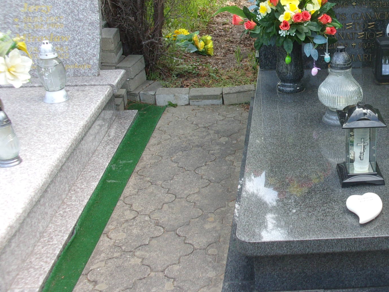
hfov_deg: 34.2
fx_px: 596
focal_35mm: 53
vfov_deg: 27.5
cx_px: 348
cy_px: 121
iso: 80
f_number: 3.9
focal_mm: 5.1
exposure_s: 1/105
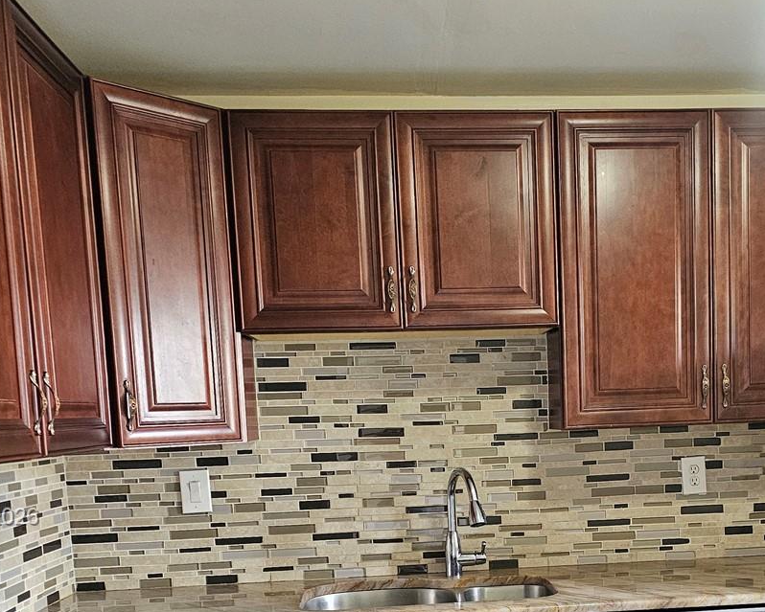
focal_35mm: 45
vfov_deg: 32.2
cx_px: 507
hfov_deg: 40.7
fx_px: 1019
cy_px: 518
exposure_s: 1/120
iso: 800
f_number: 1.7
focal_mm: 6.3
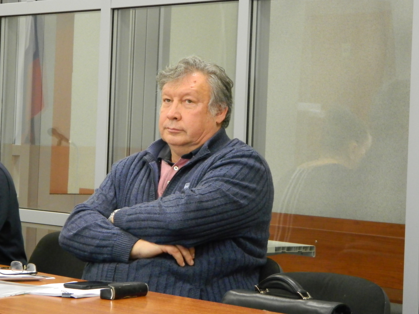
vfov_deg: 11.5
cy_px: 157
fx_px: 1561
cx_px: 210
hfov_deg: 15.3
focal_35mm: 129
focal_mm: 23.2
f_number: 4.7
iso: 200
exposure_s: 1/6
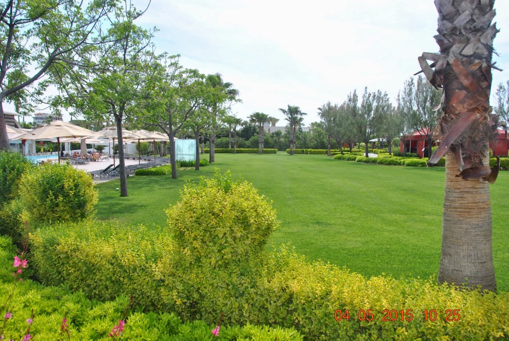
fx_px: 425
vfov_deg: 43.7
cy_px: 170
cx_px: 254
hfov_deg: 61.9
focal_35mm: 30
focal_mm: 20
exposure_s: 1/200
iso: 100
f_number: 9
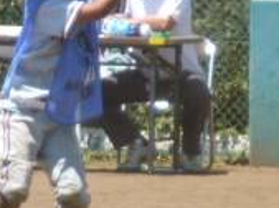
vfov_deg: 2.7
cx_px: -226
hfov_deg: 3.6
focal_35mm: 554
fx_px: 4456
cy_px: 18
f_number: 5.9
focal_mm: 22.5
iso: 80
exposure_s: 1/100
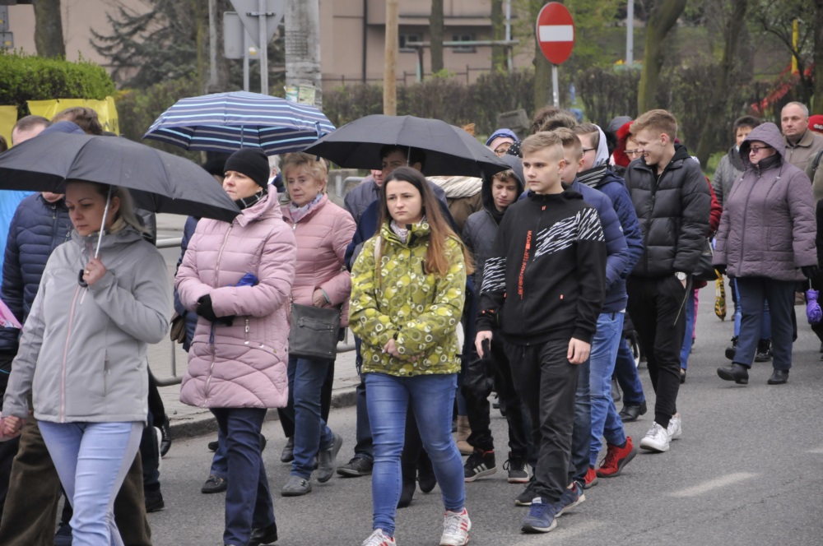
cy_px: 273
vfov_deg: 8.7
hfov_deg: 13.1
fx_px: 3596
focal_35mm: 158
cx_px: 412
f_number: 5.6
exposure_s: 1/200
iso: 800
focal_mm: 105
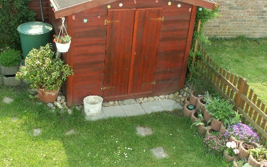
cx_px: 99
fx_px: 364
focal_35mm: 50
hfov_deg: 40.0
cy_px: 88
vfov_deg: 25.8
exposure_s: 1/80
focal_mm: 5.86
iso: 50
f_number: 4.5
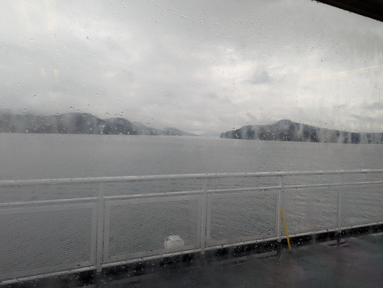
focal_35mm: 24
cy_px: 144
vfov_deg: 56.9
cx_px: 192
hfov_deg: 71.5
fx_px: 266
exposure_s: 1/333
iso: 51
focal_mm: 6.81
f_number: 1.85
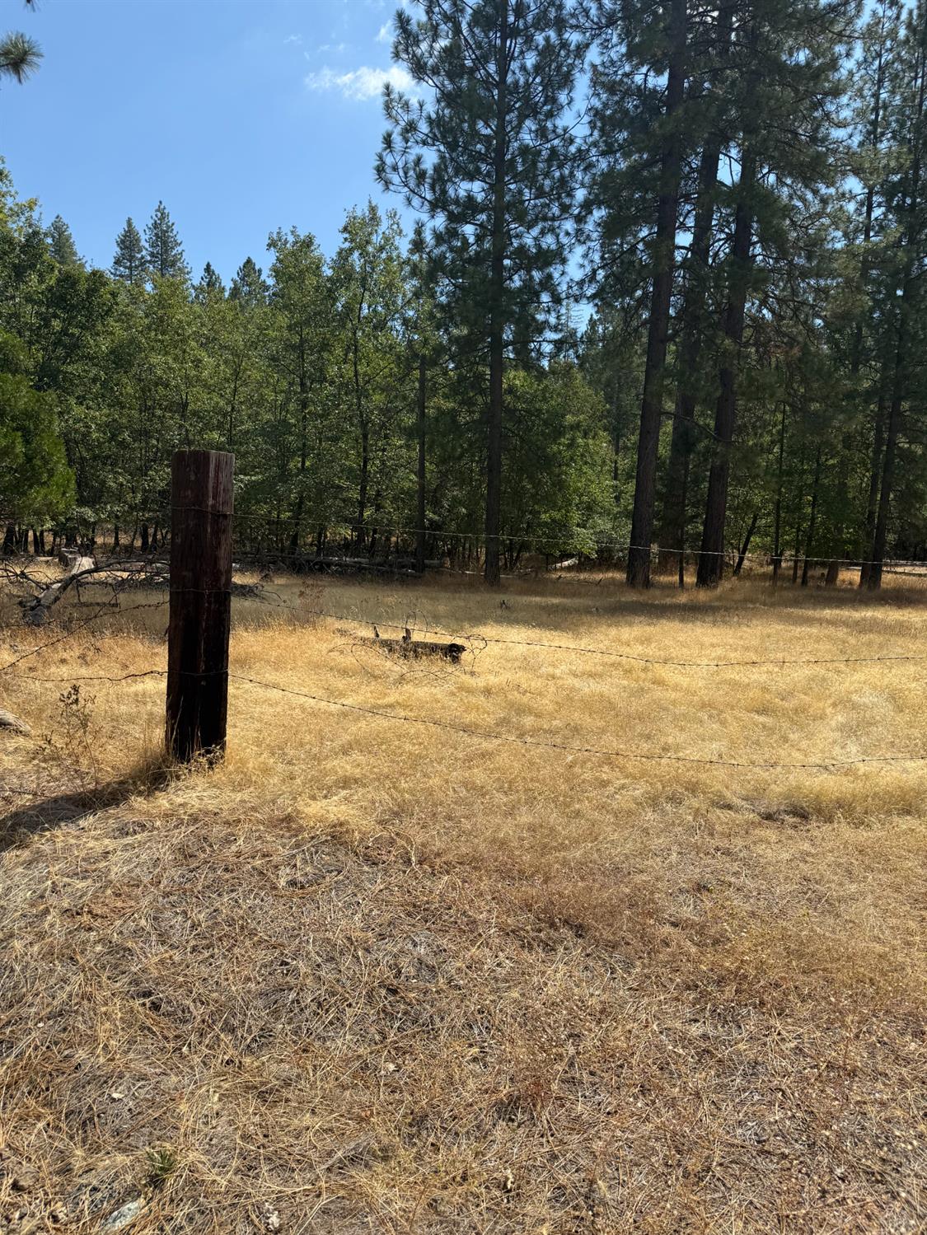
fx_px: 857
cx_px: 464
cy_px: 618
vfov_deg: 71.6
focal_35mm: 24
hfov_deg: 56.8
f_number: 1.78
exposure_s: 1/4673
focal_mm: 6.76
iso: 80
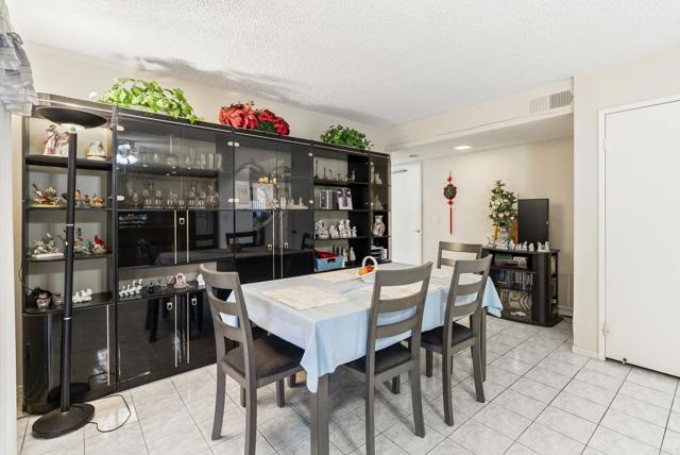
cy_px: 228
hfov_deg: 96.7
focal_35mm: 16
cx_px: 340
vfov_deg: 73.9
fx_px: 302
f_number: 8
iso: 500
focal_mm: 16
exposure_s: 1/2.5
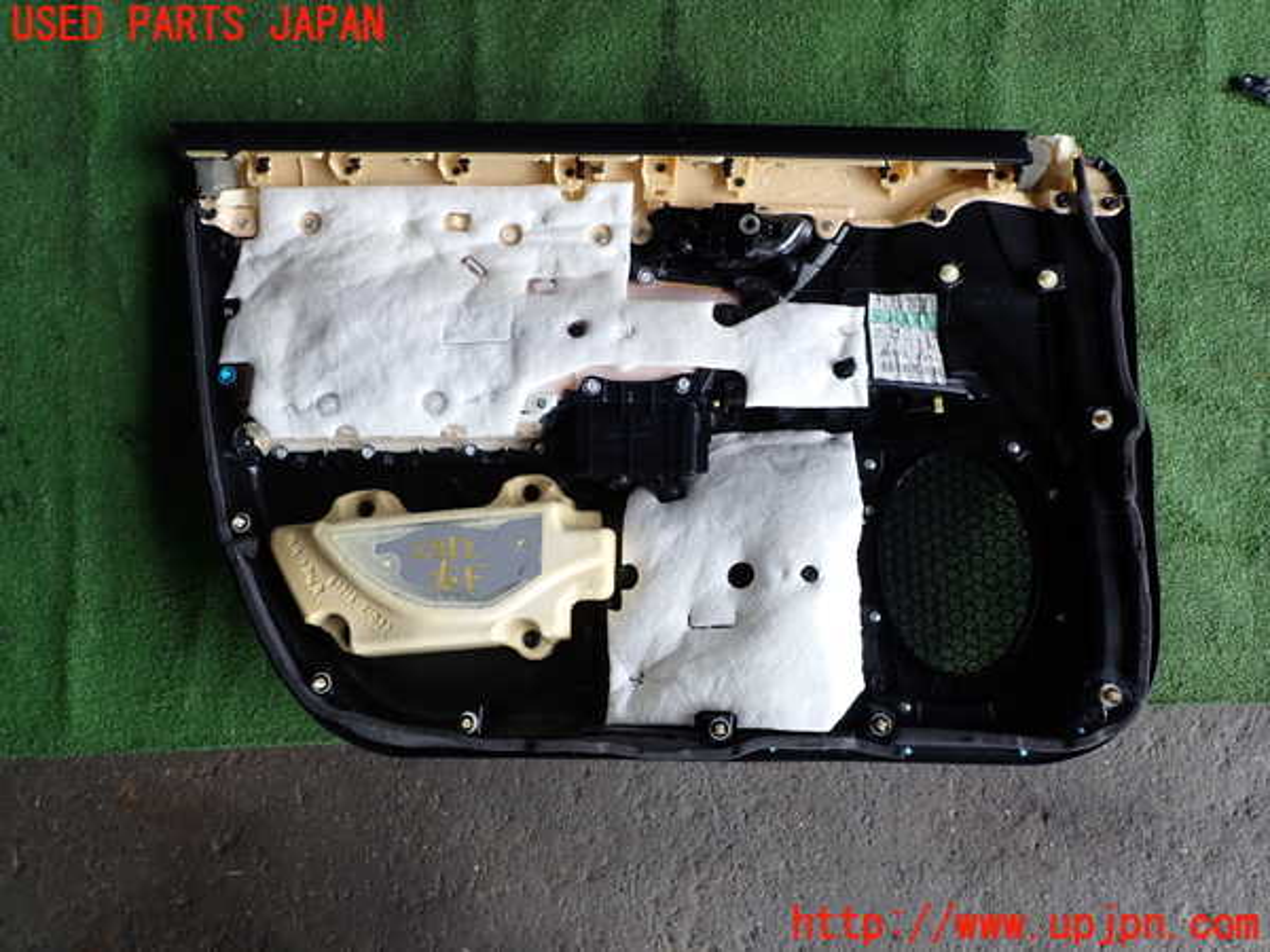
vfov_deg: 54.9
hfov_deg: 69.4
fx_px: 917
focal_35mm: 25
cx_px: 635
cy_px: 476
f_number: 2.8
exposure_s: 1/60
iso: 100
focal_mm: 4.5
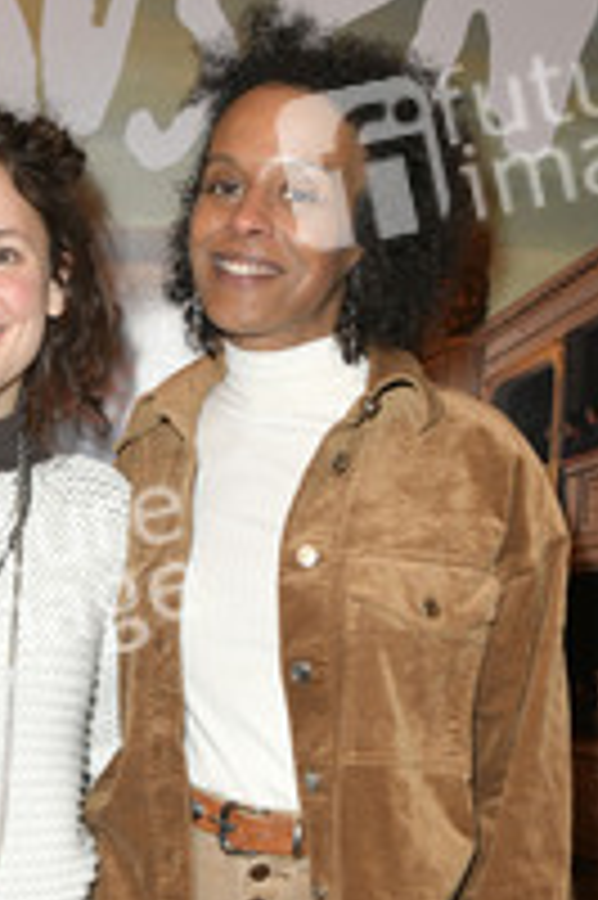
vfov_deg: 32.7
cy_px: 819
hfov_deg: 22.9
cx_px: 99
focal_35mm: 58
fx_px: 1448
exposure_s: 1/125
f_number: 5.6
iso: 2000
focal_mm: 29
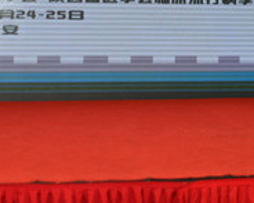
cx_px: 104
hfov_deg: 19.6
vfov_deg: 15.3
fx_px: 736
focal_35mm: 98
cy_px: -21
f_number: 2.8
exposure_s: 1/60
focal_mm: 32
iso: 160
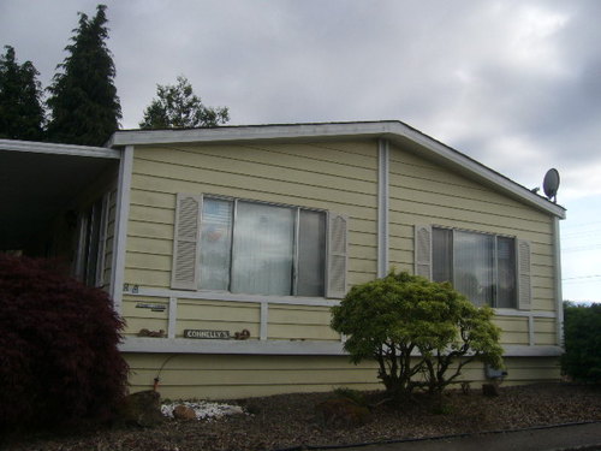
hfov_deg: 52.6
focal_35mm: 35
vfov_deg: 40.7
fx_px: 608
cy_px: 226
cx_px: 300
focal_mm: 5.8
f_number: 5.6
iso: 80
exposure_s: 1/160
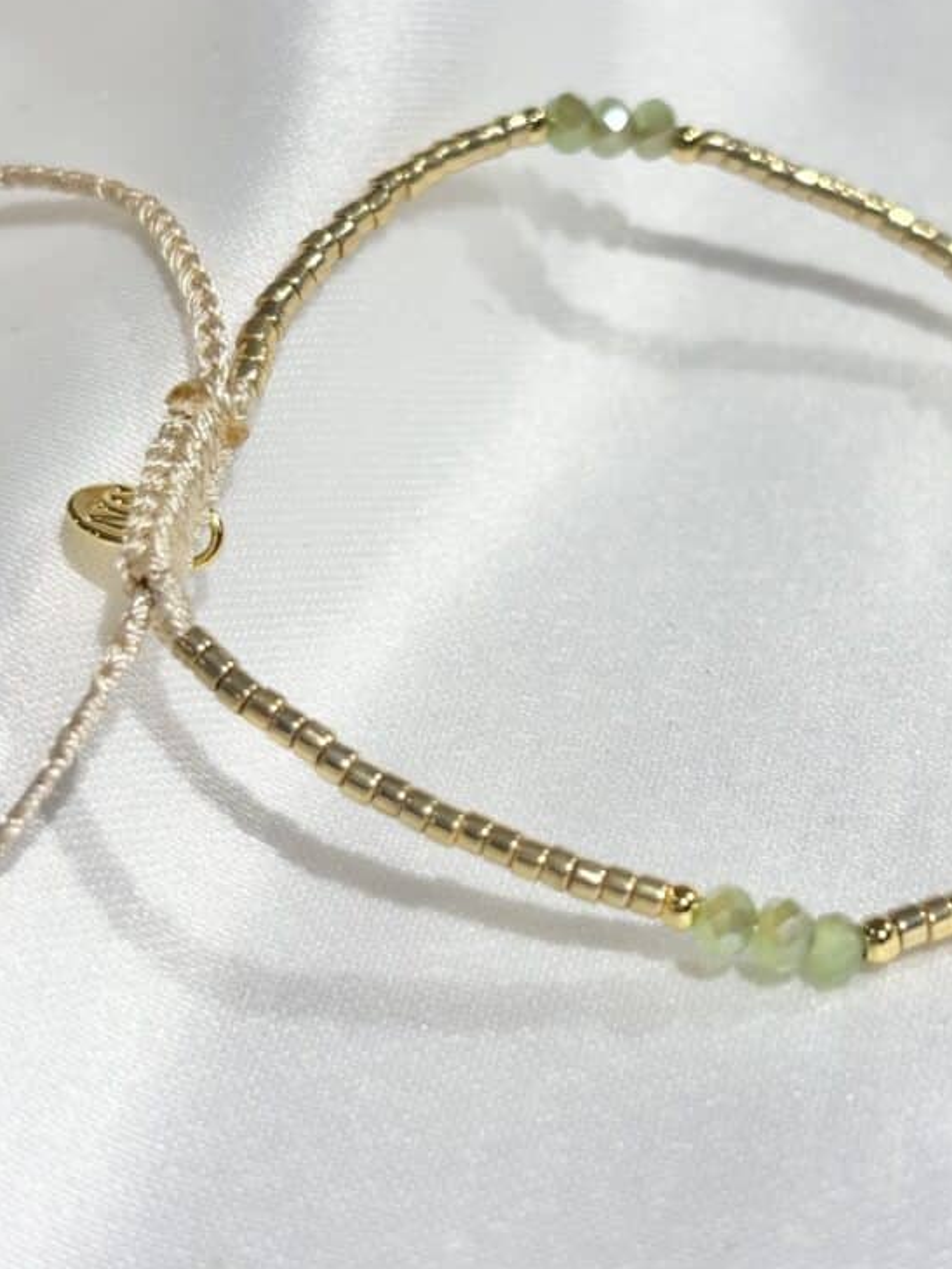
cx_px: 637
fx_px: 2676
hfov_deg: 20.1
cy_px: 508
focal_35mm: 73
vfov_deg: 26.6
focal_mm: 5.96
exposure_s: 1/292
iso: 32
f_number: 1.6
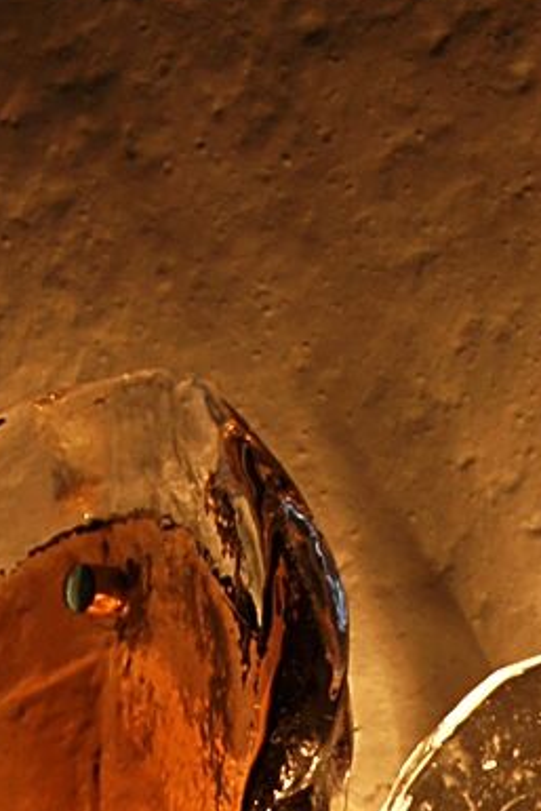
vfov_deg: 5.7
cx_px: 637
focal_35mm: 351
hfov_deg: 3.9
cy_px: 1603
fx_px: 7895
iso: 400
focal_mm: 45
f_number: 5.6
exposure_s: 1/160
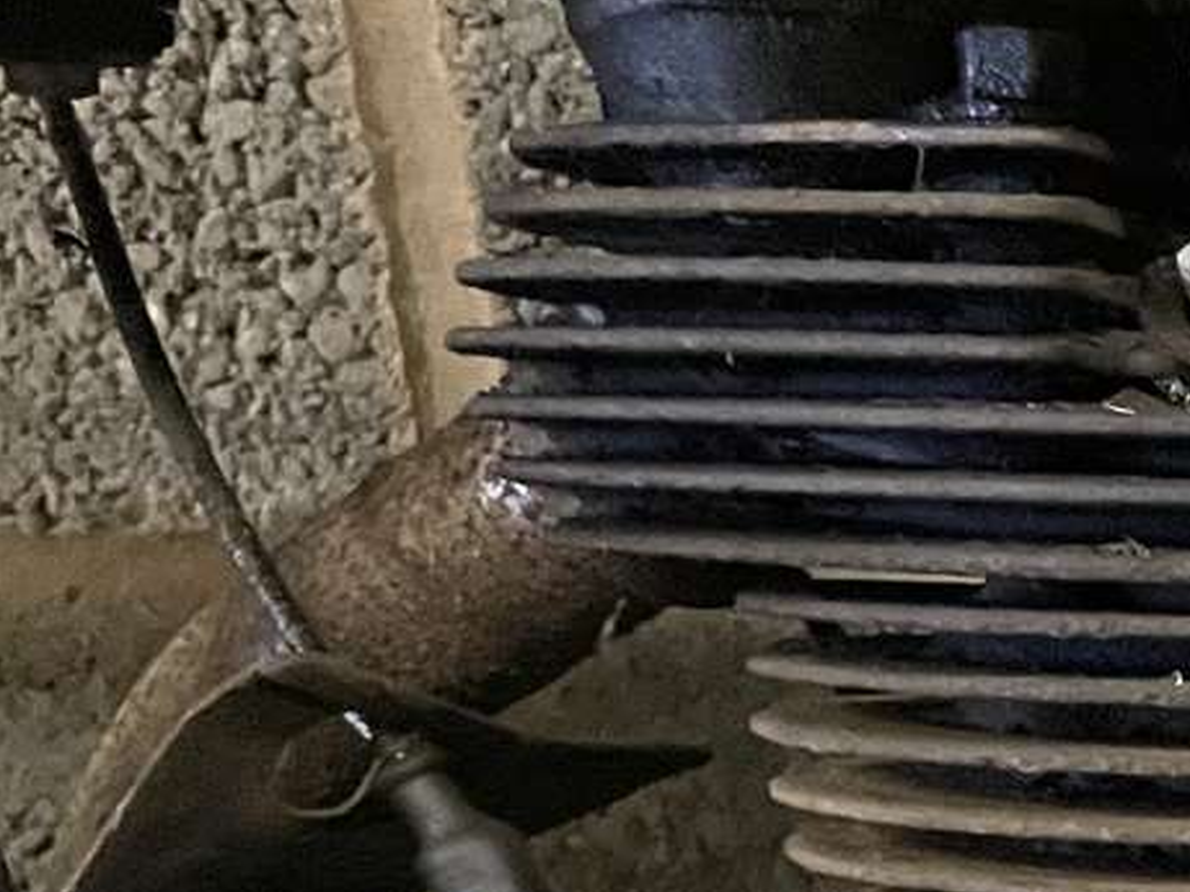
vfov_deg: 12.3
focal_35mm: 113
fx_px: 3885
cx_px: 2331
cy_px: 1463
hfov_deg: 14.6
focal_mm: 4.2
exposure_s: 1/25
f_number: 1.6
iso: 800
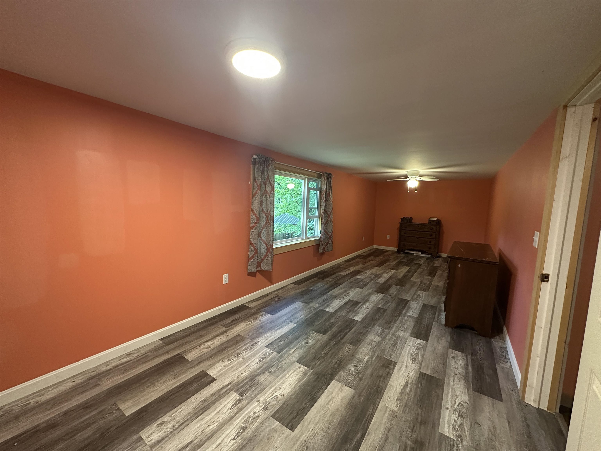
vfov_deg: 85.7
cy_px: 226
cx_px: 300
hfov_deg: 102.1
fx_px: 243
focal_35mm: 14
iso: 640
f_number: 2.2
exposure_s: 1/60
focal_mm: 2.22
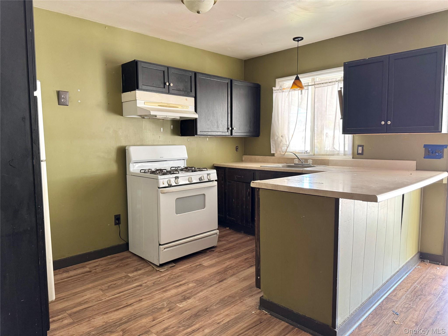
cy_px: 168
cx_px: 224
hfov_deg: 71.6
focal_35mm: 24
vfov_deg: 56.8
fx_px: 311
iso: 250
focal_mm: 6.76
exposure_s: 1/60
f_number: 1.78
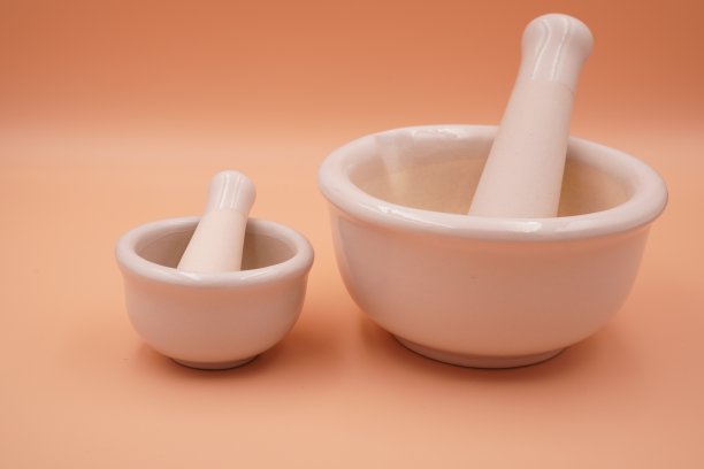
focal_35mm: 52
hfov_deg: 37.9
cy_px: 234
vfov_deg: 25.8
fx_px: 1027
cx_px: 352
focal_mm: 35
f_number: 9
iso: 125
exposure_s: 1/40
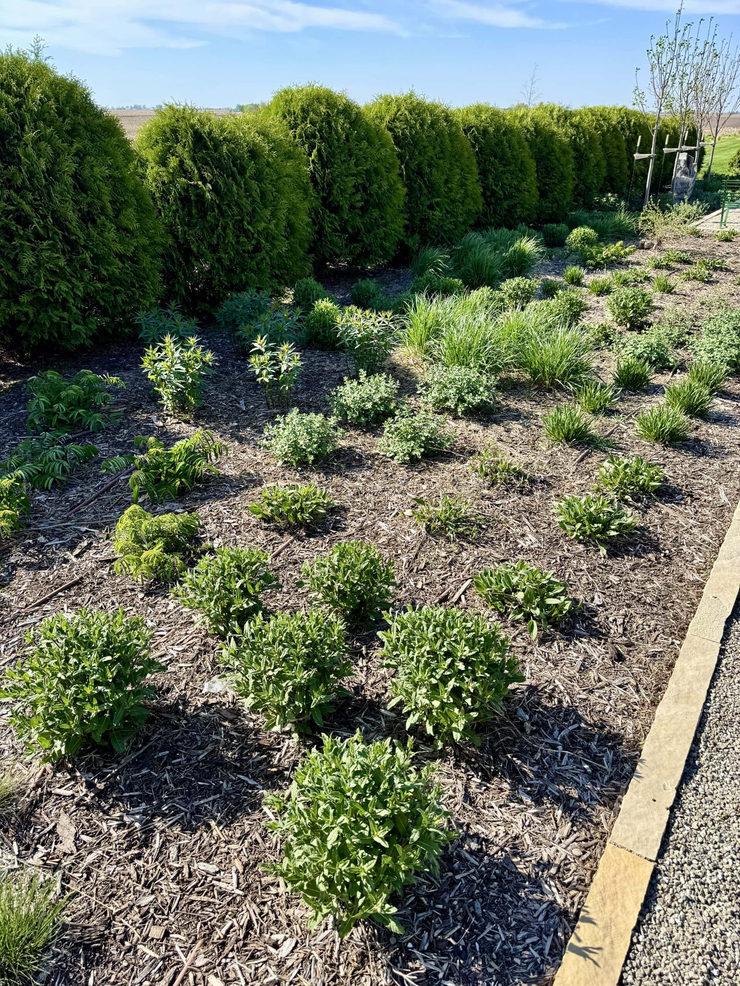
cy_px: 493
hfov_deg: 56.8
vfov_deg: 71.6
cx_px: 370
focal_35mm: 24
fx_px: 684
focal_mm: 6.76
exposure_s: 1/1767
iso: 80
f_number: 1.78
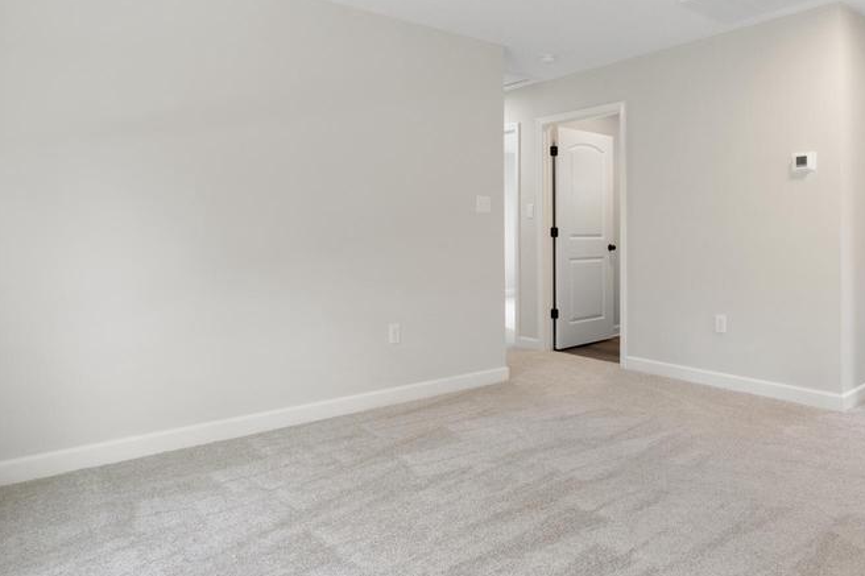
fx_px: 601
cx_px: 501
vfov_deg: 51.0
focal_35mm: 25
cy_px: 235
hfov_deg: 71.1
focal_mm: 16
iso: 640
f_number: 10
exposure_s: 1/13
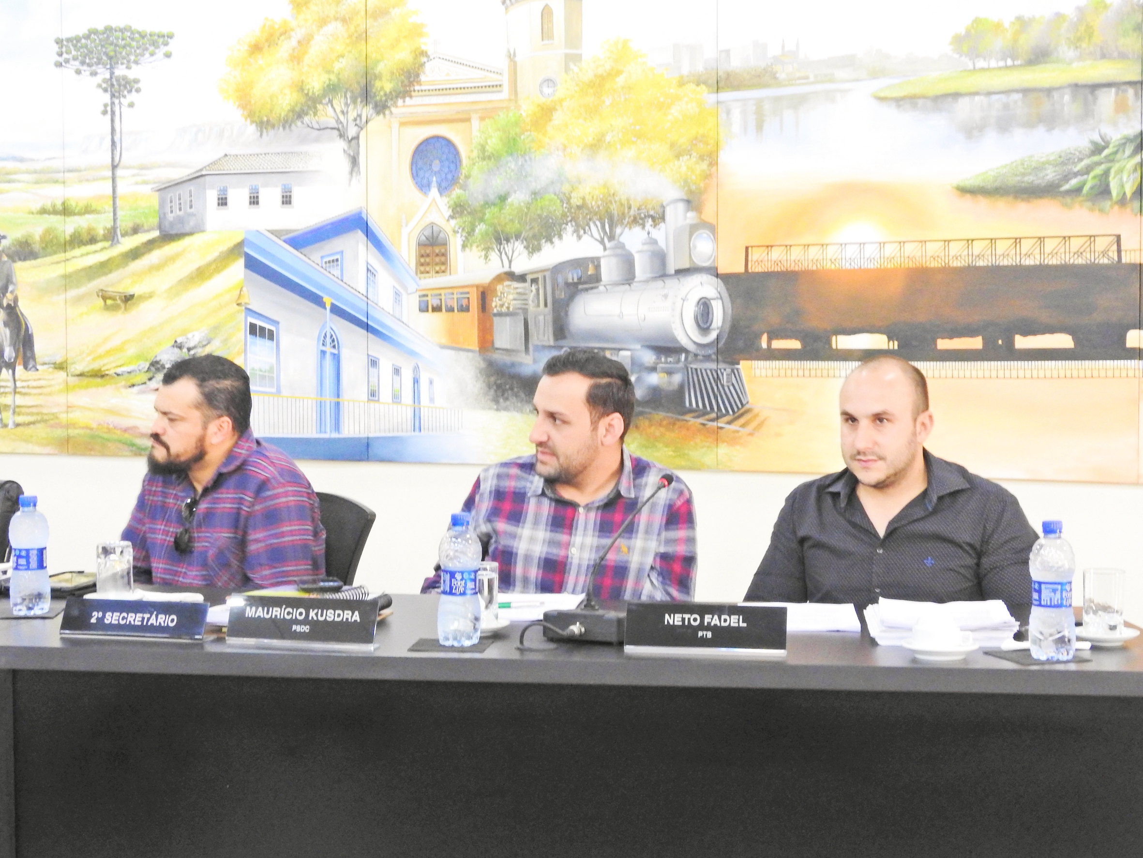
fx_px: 1816
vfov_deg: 26.6
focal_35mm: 55
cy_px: 429
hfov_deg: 34.9
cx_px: 572
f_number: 5
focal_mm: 9.9
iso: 800
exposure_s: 1/8
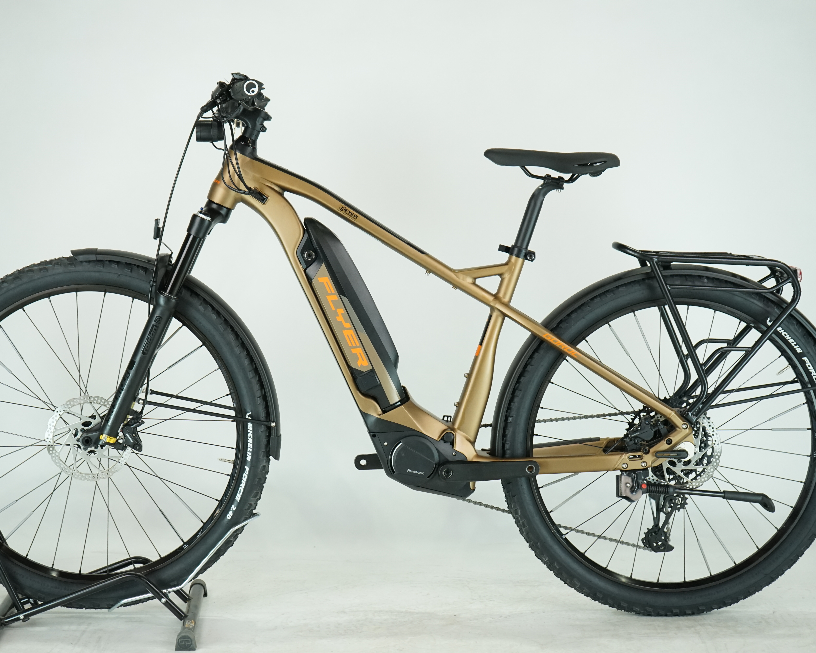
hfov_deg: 31.4
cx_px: 381
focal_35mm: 60
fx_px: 1449
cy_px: 326
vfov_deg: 25.4
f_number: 5.6
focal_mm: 53
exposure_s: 1/200
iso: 1600
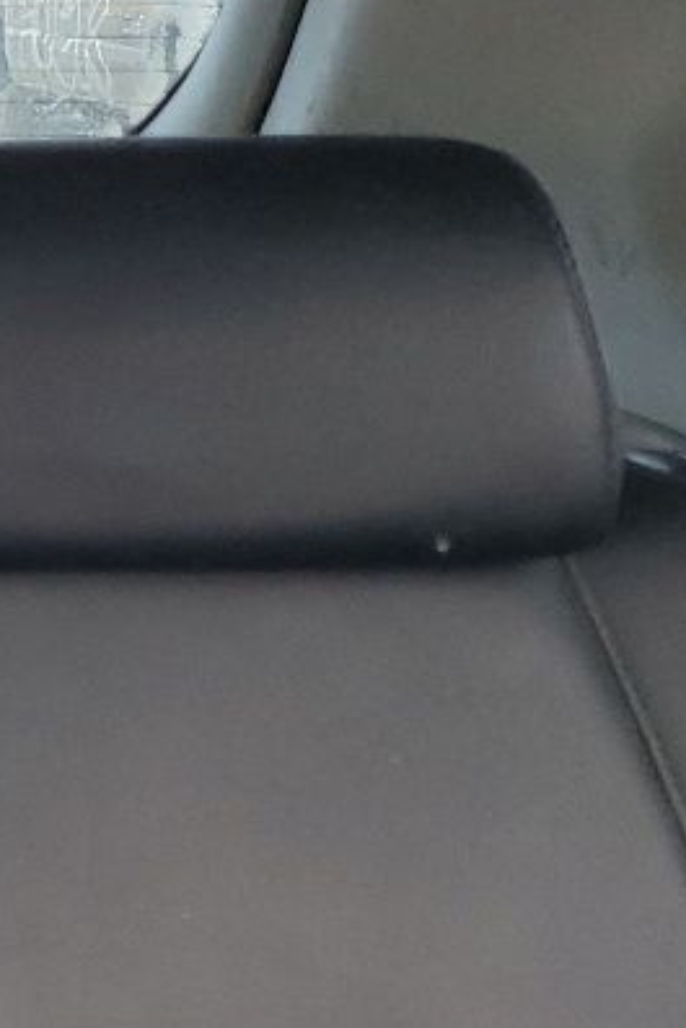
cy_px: 738
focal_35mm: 109
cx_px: -937
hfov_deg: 10.8
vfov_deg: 18.7
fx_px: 3113
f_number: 1.5
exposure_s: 1/120
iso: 82
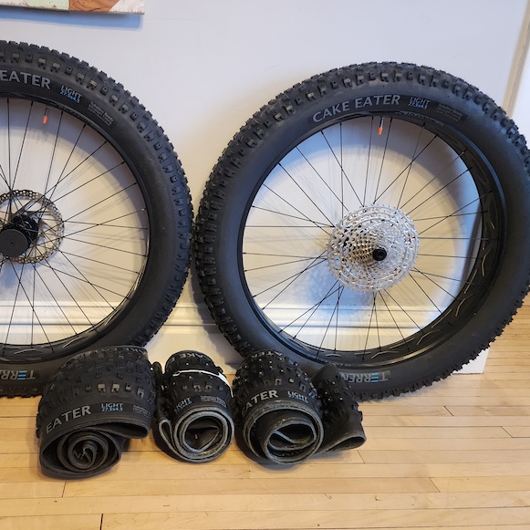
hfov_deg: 56.6
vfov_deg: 57.3
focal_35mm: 28
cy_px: 264
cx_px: 197
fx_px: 485
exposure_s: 1/120
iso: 1000
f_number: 1.8
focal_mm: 5.4
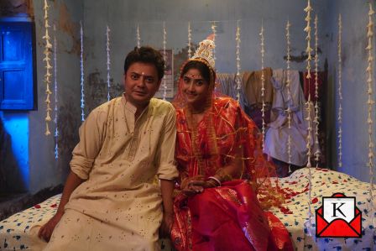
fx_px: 376
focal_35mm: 36
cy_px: 126
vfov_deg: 36.9
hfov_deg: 53.1
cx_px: 188
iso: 1600
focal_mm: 24
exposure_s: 1/100
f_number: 2.8
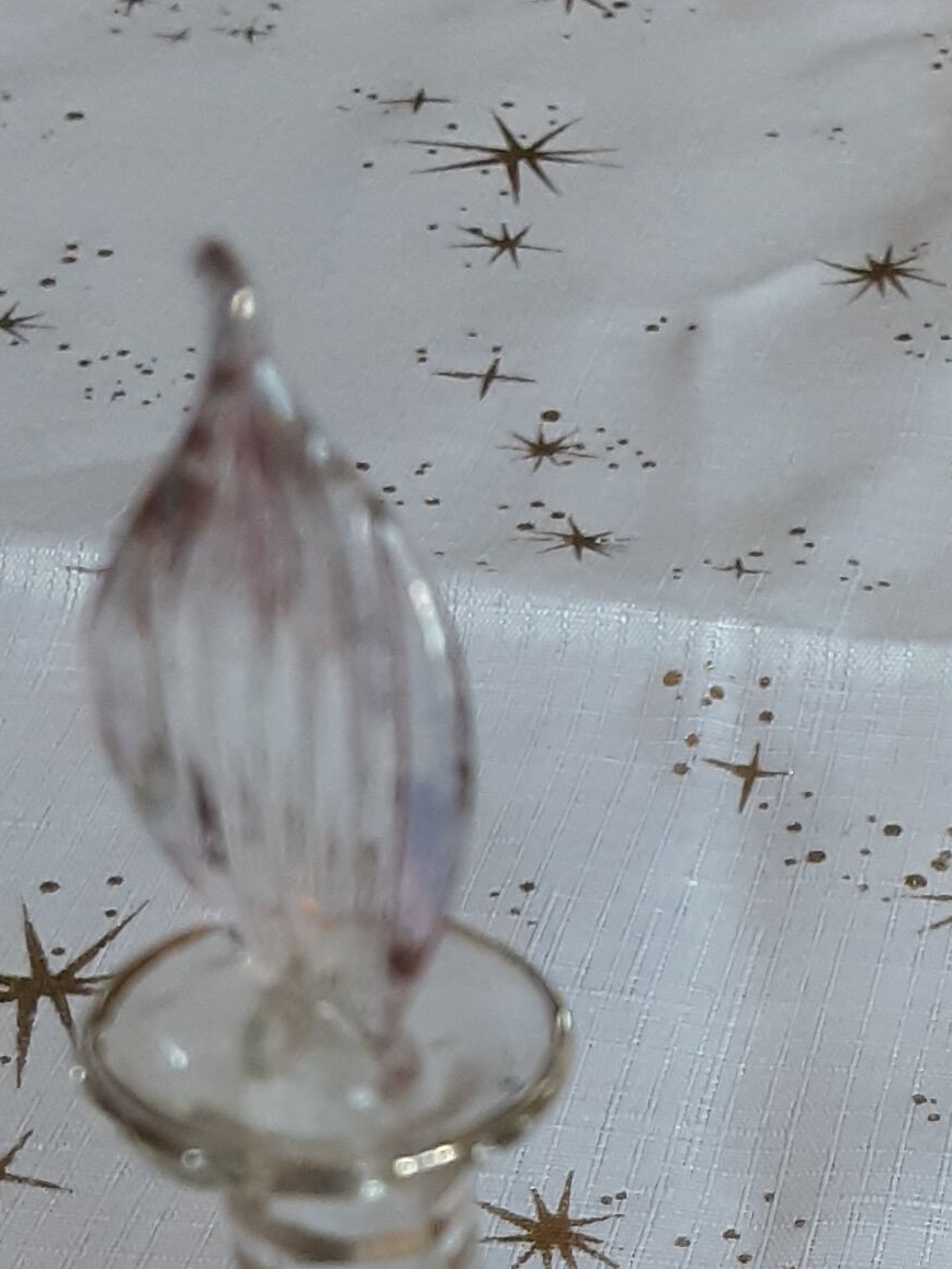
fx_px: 2896
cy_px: 1475
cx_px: 954
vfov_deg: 22.9
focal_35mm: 79
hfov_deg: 18.2
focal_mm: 2.9
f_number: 1.9
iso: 125
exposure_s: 1/50
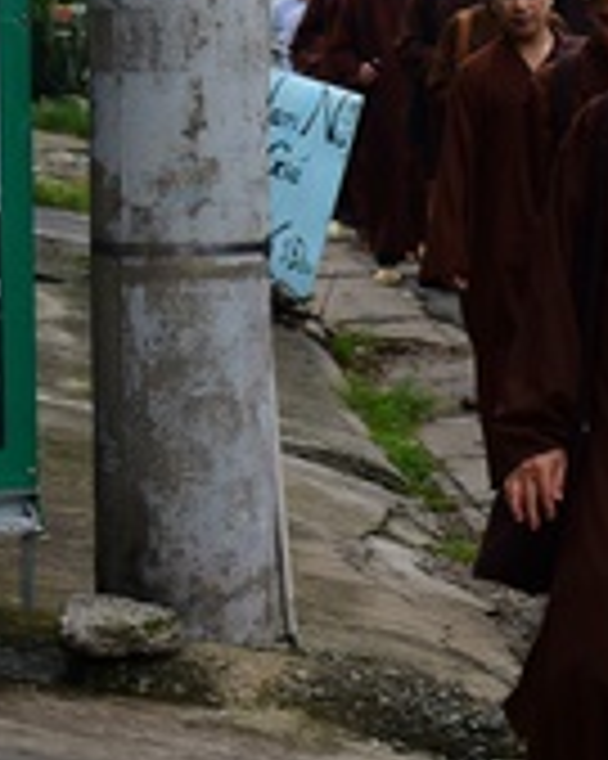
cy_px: 328
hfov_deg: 8.0
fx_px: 4075
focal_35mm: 181
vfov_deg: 10.7
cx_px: 1320
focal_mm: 50
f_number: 4
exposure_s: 1/1000
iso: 320
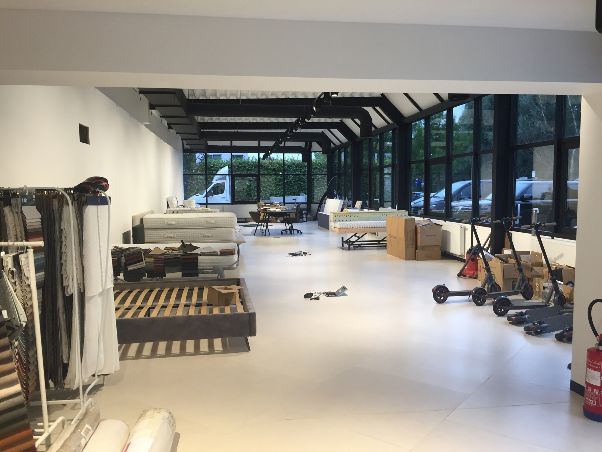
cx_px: 301
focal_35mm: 29
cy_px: 226
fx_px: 504
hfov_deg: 61.7
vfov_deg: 48.2
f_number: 2.2
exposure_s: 1/33
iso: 32
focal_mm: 4.15
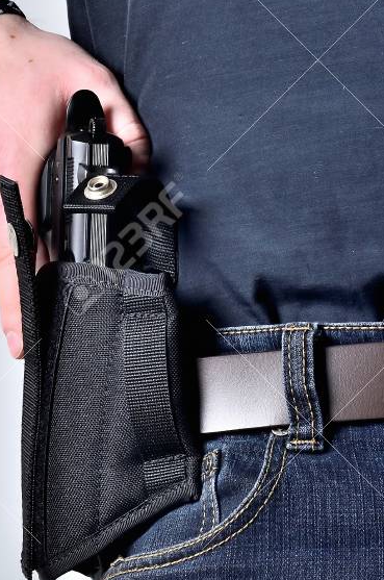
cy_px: 433
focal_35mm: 315
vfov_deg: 6.5
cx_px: 89
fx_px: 5062
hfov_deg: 4.3
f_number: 14
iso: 100
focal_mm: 90
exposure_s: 1/200
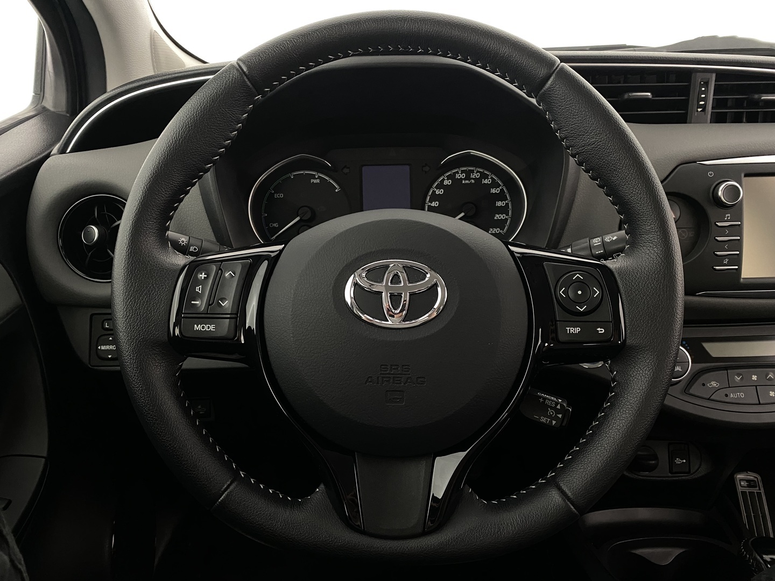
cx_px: 388
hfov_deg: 67.3
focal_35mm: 26
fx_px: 582
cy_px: 290
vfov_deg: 53.1
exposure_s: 1/25
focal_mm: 4.25
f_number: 1.8
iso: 500
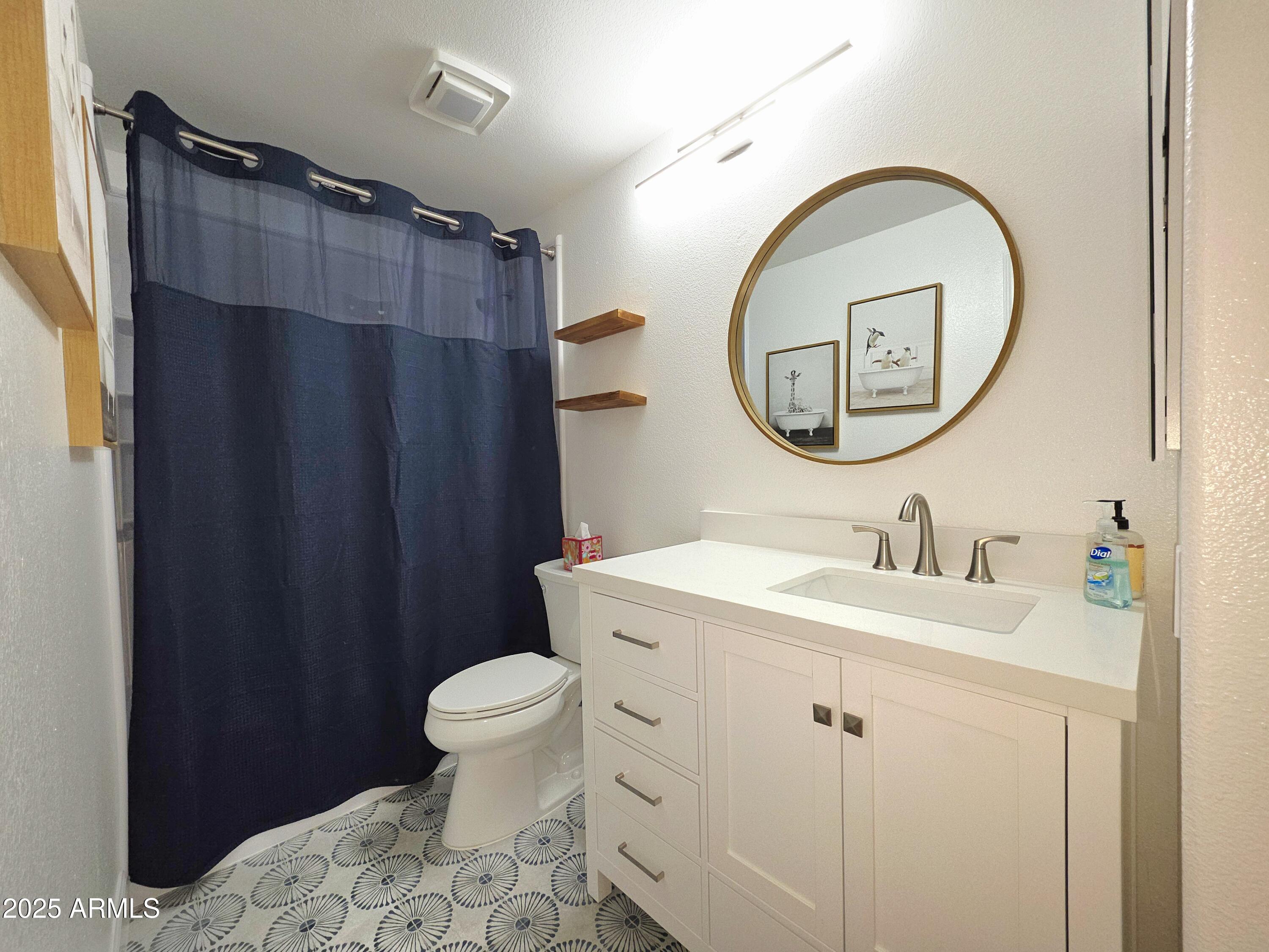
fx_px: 477
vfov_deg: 89.9
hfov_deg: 106.2
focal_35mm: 13
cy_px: 476
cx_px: 634
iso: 80
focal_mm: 2.2
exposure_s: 1/60.2
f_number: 1.9
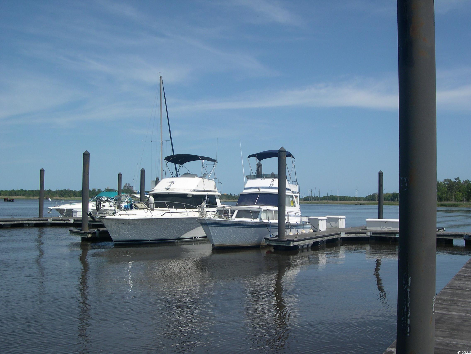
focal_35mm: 38
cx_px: 236
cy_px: 177
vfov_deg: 37.7
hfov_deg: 49.0
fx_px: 517
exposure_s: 1/339
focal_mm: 8
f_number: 7.6
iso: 100
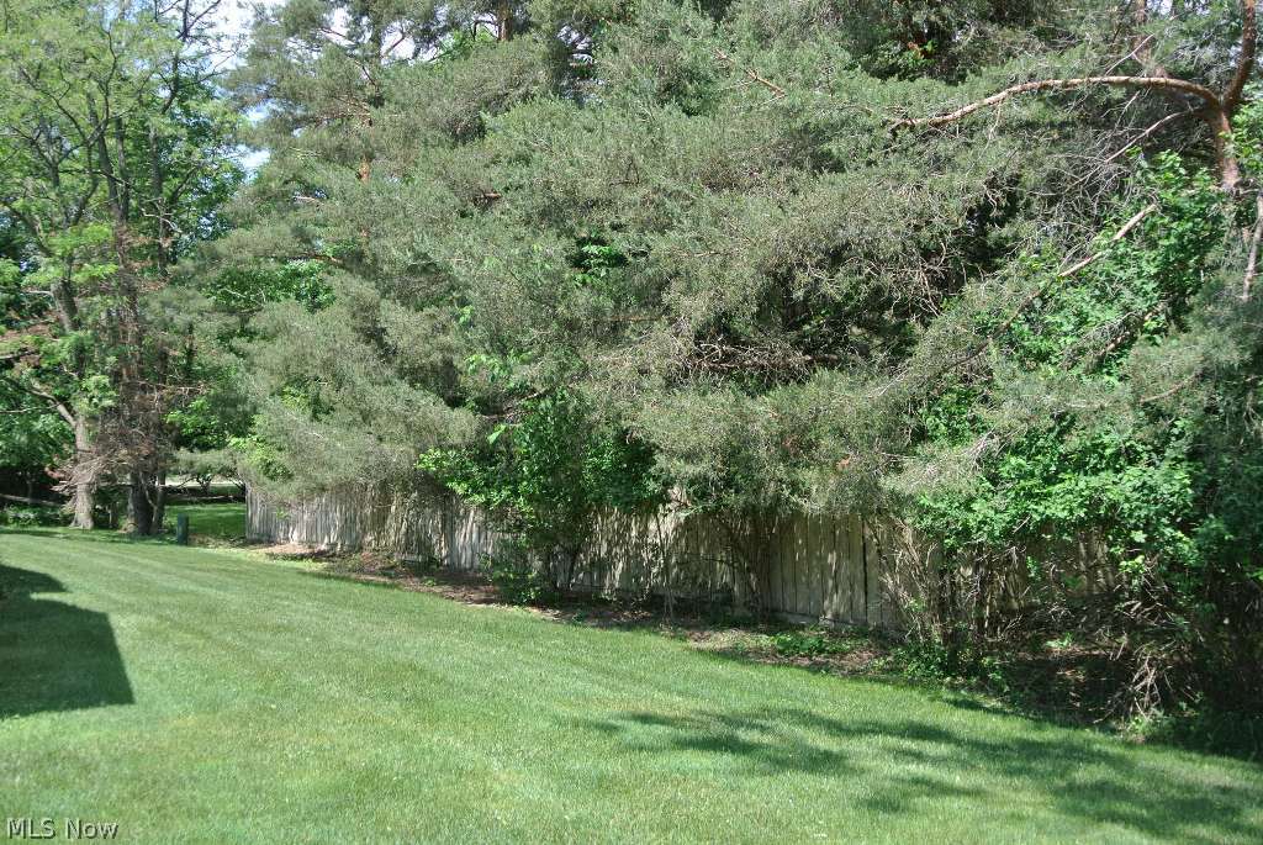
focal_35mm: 36
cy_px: 422
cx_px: 632
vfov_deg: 37.0
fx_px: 1264
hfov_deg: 53.1
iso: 100
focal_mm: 13.6
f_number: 4
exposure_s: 1/320
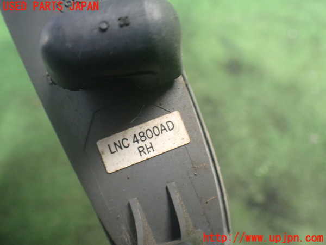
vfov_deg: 46.8
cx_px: 163
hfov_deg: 60.0
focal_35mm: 30
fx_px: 283
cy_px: 122
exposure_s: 1/30
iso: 1000
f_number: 2.3
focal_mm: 5.4
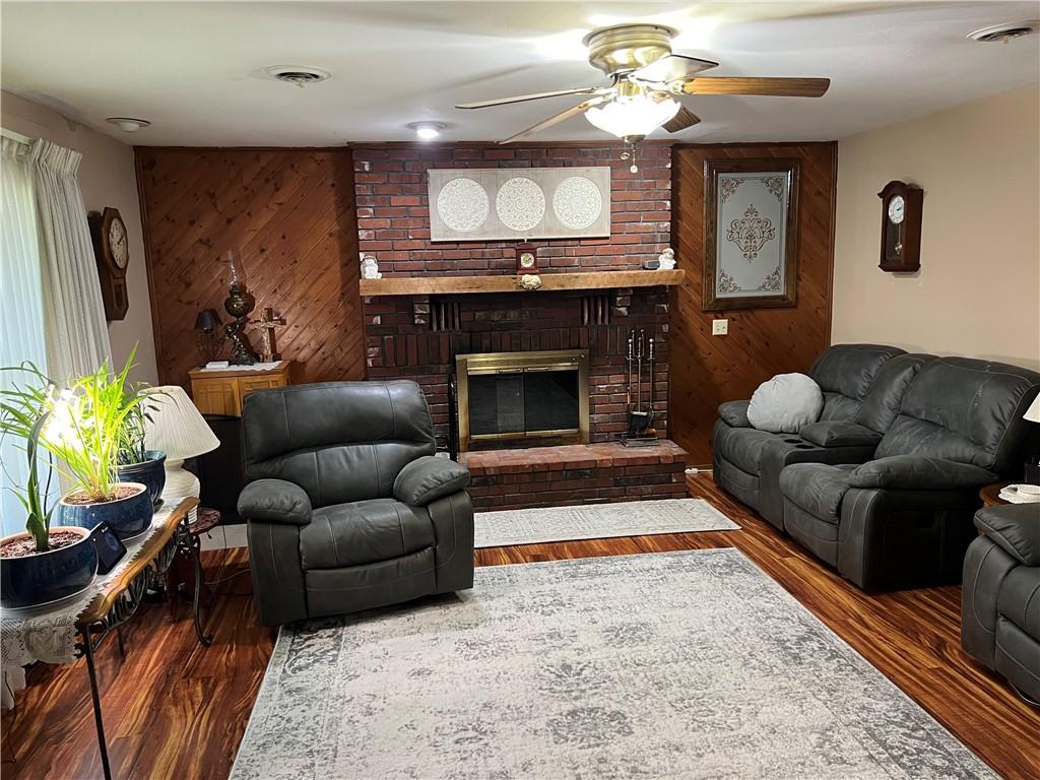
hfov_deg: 67.3
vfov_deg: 53.1
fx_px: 781
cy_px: 390
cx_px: 520
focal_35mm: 26
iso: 320
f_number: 1.5
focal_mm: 5.7
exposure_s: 1/60
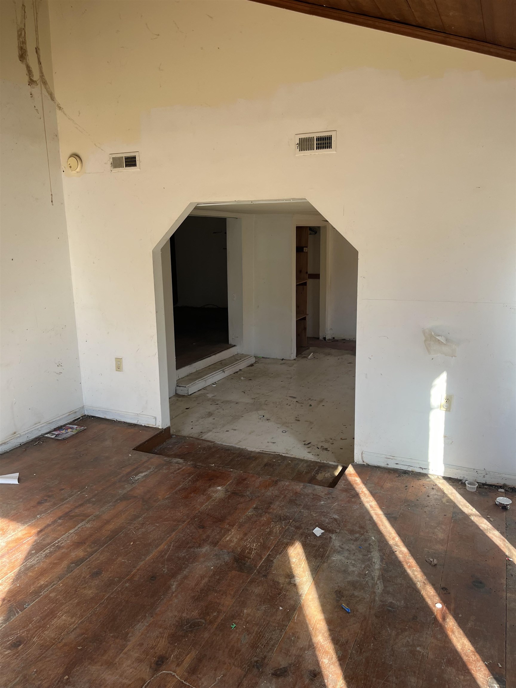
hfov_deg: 53.1
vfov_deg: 67.3
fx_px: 517
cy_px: 344
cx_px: 258
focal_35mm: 26
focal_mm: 5.1
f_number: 1.6
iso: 40
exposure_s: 1/157
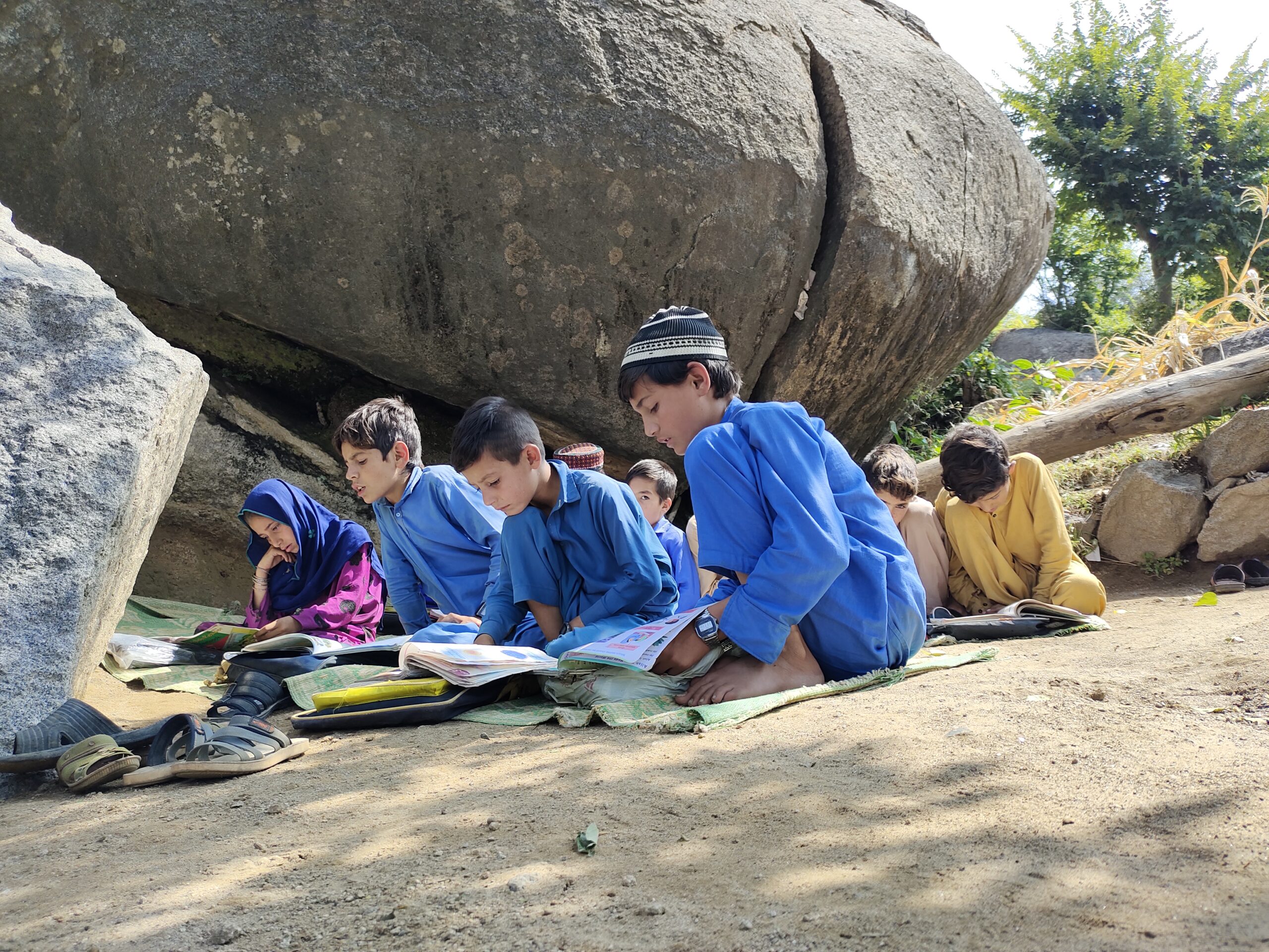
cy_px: 476
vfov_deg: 54.9
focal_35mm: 25
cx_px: 634
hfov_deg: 69.4
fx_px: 916
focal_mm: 5.42
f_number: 1.89
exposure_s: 1/424
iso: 50
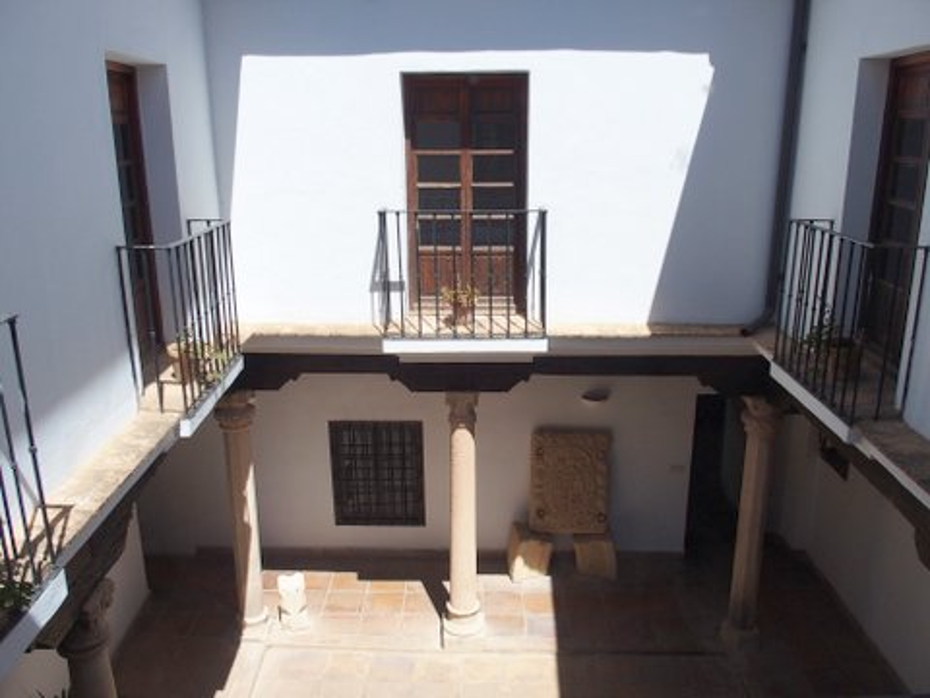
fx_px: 752
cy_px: 349
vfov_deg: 49.7
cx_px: 465
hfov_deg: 63.4
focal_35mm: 28
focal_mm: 6
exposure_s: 1/800
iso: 100
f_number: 3.5
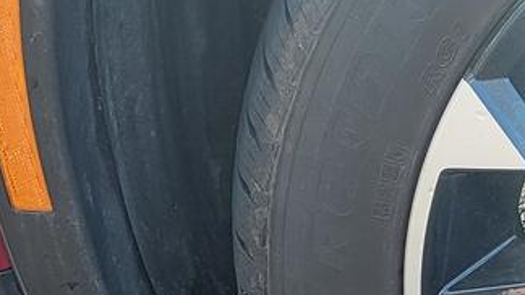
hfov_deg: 16.5
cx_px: 903
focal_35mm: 112
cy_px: 293
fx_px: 1559
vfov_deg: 10.7
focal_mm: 5.4
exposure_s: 1/167
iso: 40
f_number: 1.8
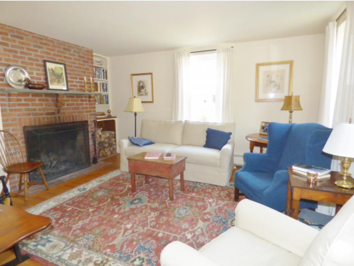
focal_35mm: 20
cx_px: 177
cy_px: 133
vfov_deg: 66.0
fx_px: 205
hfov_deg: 81.7
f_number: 2.8
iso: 640
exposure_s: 1/60
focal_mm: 3.58
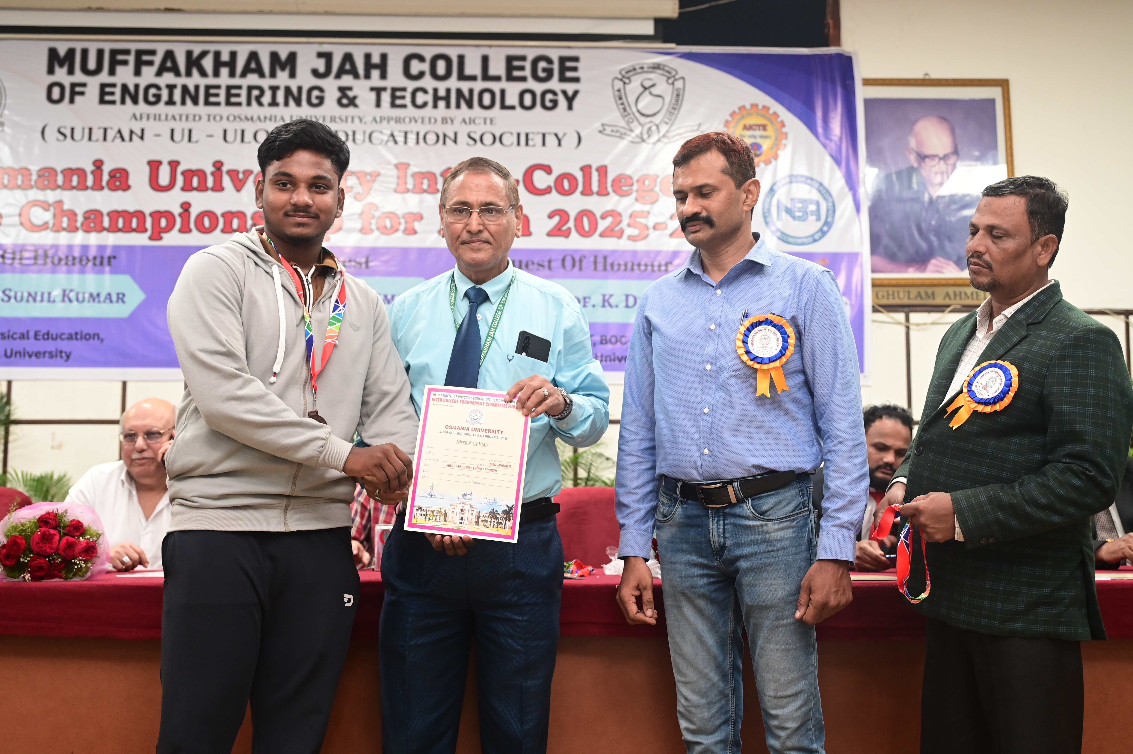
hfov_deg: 47.4
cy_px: 377
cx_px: 566
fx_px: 1289
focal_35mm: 41
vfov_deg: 32.6
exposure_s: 1/125
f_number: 4
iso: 2000
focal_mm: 41
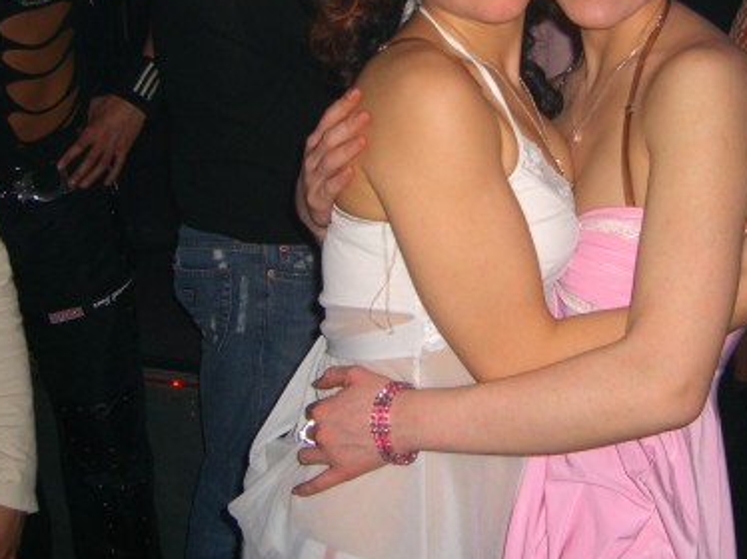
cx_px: 479
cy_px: 136
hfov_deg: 31.5
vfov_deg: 23.7
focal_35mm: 61
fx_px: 1316
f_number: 2.8
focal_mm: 7.9
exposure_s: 1/60
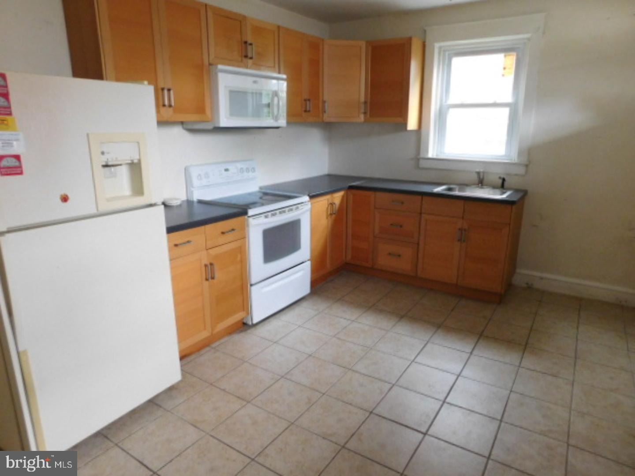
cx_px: 318
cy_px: 238
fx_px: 422
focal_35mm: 23
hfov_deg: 73.9
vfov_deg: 58.9
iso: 360
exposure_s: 1/30
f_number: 3
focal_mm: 4
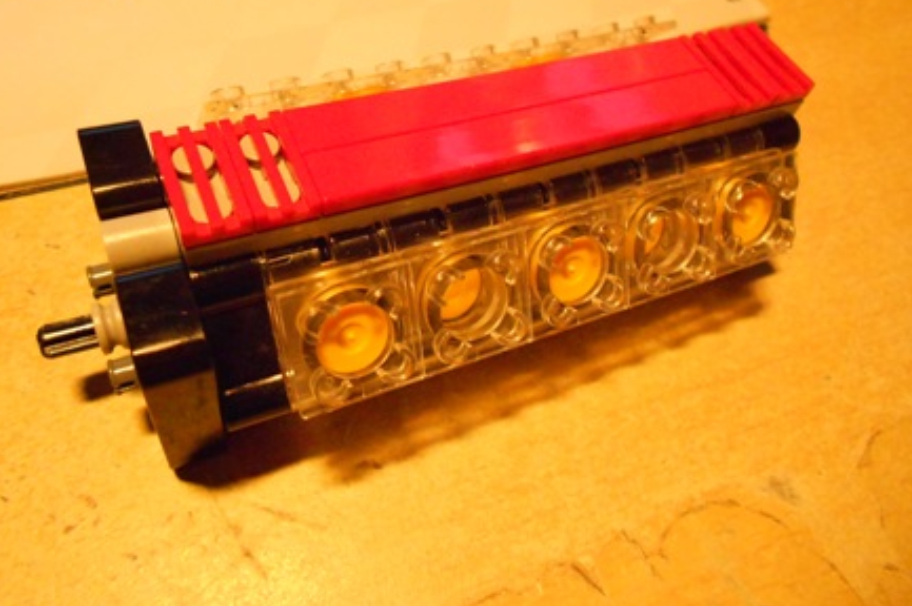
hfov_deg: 65.5
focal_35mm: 28
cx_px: 442
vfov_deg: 46.2
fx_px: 709
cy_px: 259
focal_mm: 4.6
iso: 800
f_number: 3.2
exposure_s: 1/50
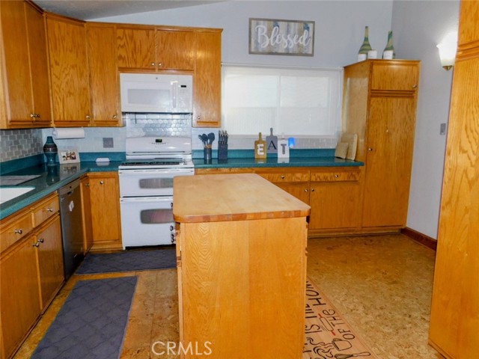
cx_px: 240
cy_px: 180
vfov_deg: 54.9
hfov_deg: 69.4
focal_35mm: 25
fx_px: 346
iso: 200
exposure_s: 1/30
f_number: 3.1
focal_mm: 4.5
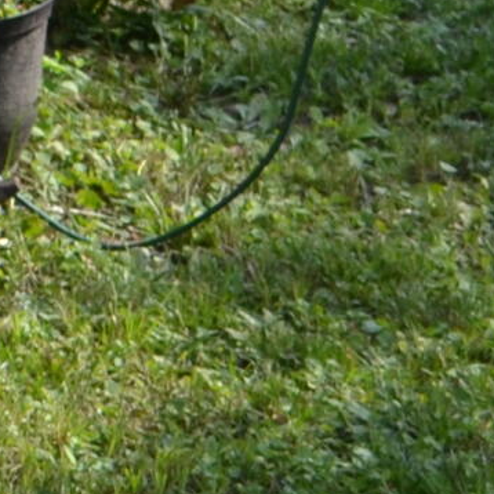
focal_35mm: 278
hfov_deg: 5.9
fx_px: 4488
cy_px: -833
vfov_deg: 6.0
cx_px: -995
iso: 100
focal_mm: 26
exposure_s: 1/160
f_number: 6.3
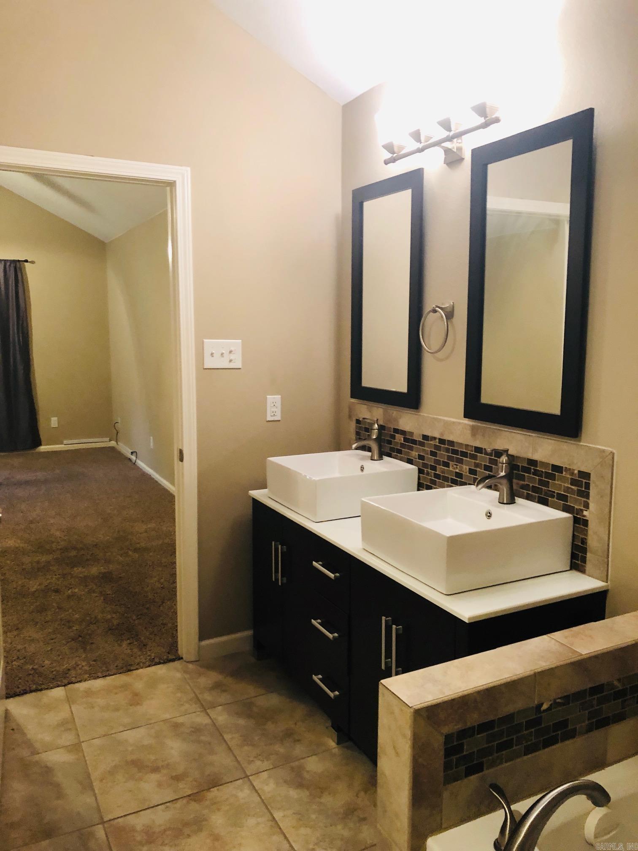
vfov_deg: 63.4
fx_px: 688
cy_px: 426
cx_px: 319
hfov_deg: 49.7
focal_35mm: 28
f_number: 1.8
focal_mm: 3.99
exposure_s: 1/13
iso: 100
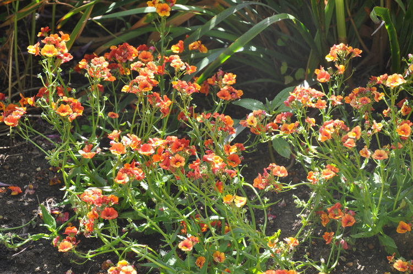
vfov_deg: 11.4
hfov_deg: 17.1
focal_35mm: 120
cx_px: 206
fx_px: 1375
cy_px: 137
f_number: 7.1
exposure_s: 1/200
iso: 500
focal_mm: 80
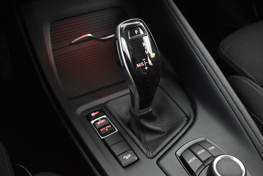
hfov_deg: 55.1
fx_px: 252
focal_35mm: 34
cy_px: 88
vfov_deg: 38.4
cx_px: 132
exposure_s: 1/13
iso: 3200
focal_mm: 23
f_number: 3.8
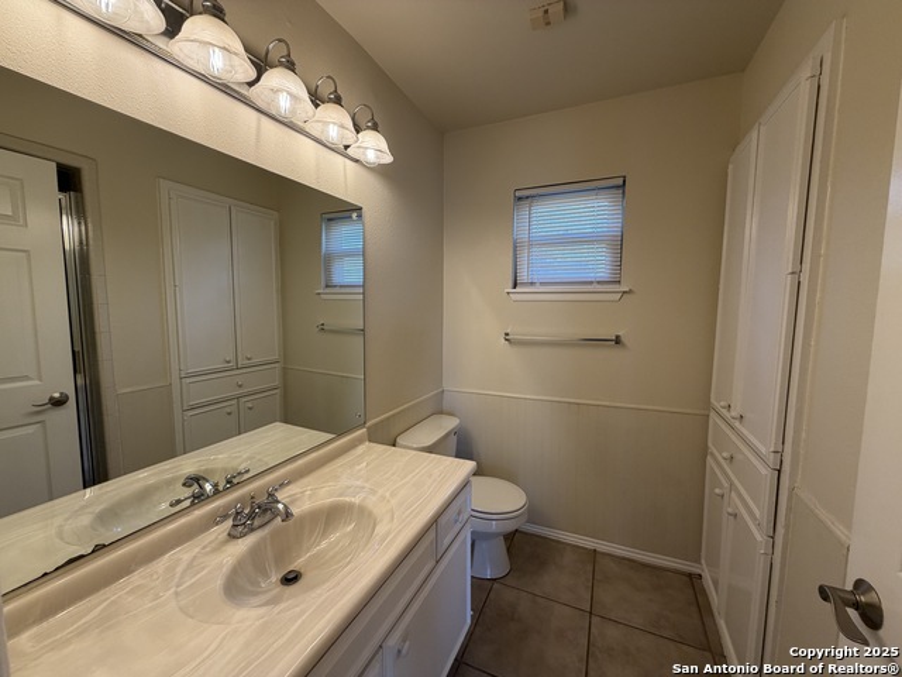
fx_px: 365
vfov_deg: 85.7
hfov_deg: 102.1
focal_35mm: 14
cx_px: 451
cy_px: 338
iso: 125
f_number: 2.2
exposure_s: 1/120
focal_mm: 2.22
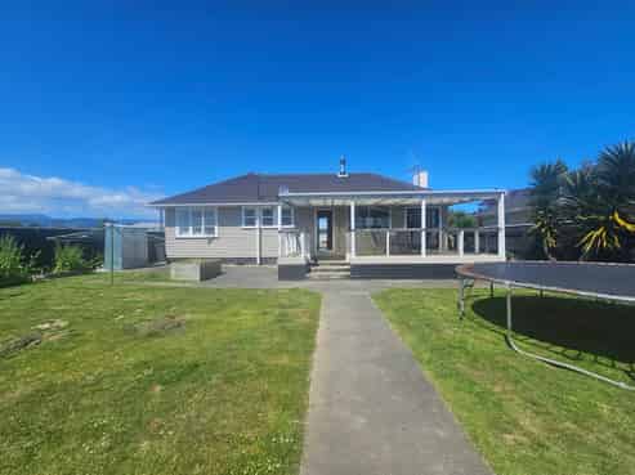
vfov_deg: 89.8
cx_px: 318
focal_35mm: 13
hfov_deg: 106.2
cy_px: 238
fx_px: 238
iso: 50
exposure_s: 1/3042
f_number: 2.2
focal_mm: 2.2
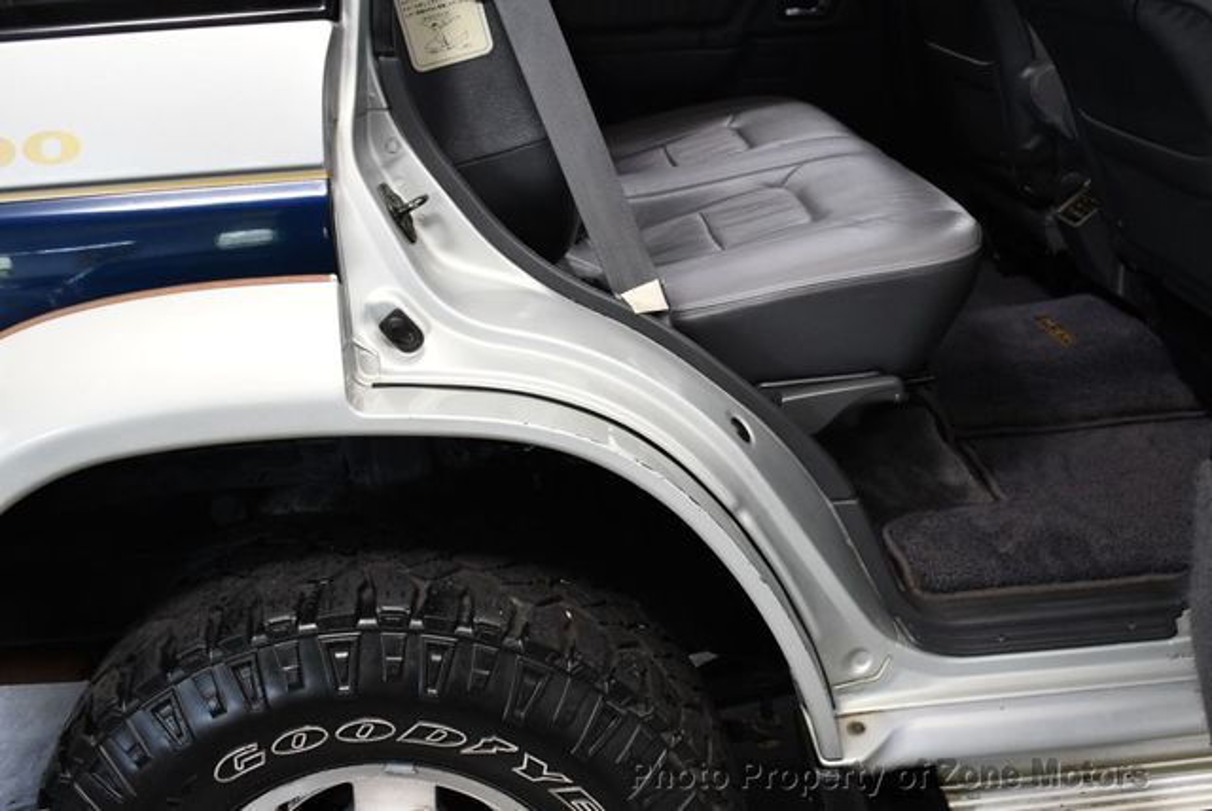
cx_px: 606
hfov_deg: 48.4
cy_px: 406
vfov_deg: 33.5
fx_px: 1348
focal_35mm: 40
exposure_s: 1/125
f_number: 3.8
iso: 1800
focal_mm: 20
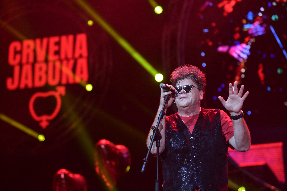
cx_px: 144
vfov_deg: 13.4
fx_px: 813
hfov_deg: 20.0
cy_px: 96
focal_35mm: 102
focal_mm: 102
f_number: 2.8
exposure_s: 1/640
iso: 2000
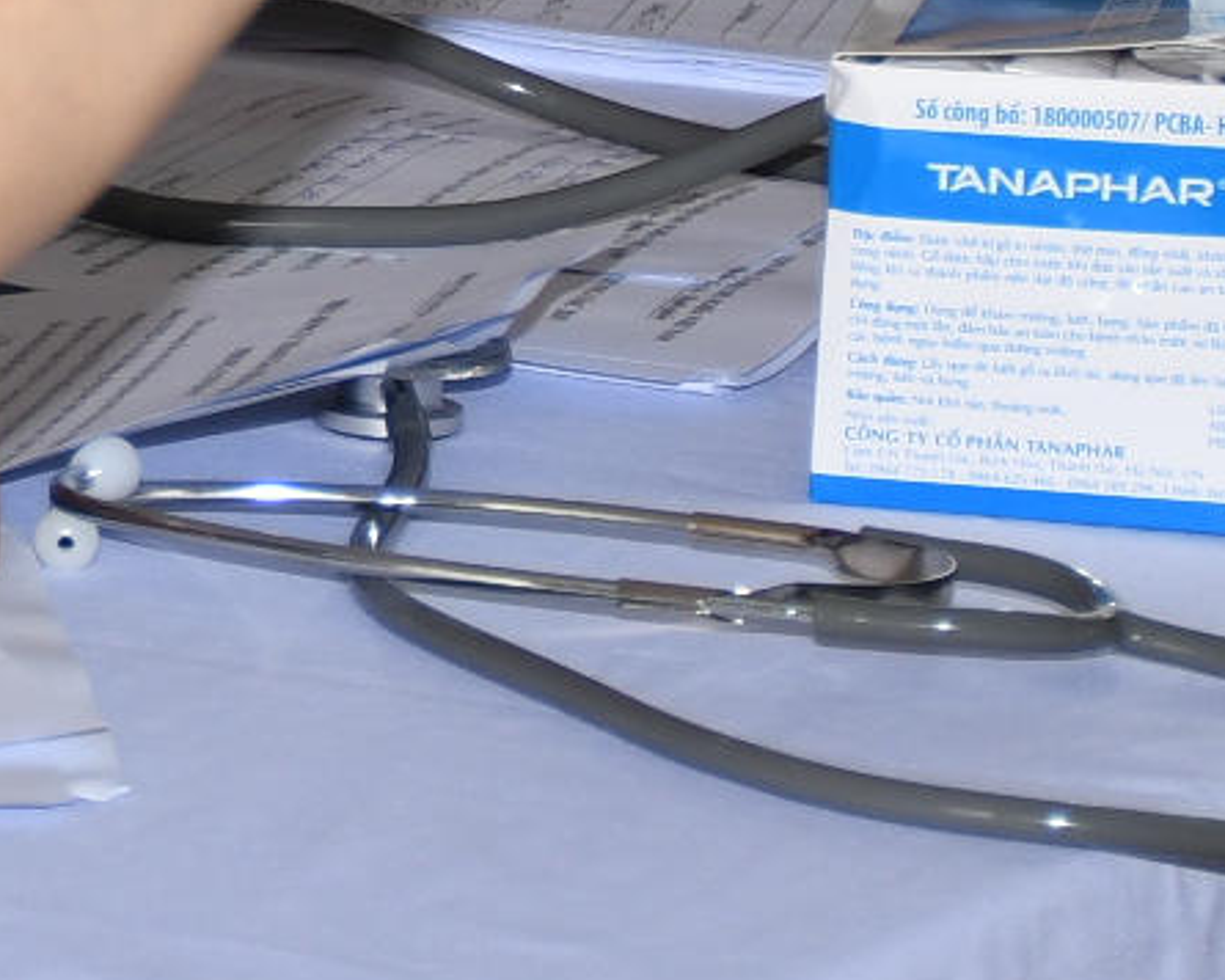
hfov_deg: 4.6
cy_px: -630
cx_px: -427
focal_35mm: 423
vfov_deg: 3.6
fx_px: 15336
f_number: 4.5
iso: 160
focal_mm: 48
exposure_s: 1/200
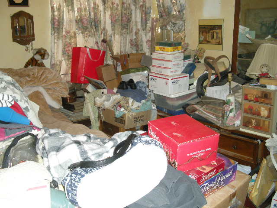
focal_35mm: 37
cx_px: 138
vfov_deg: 38.7
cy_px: 104
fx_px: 296
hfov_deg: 50.1
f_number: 2.8
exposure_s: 1/60
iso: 249
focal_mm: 7.9
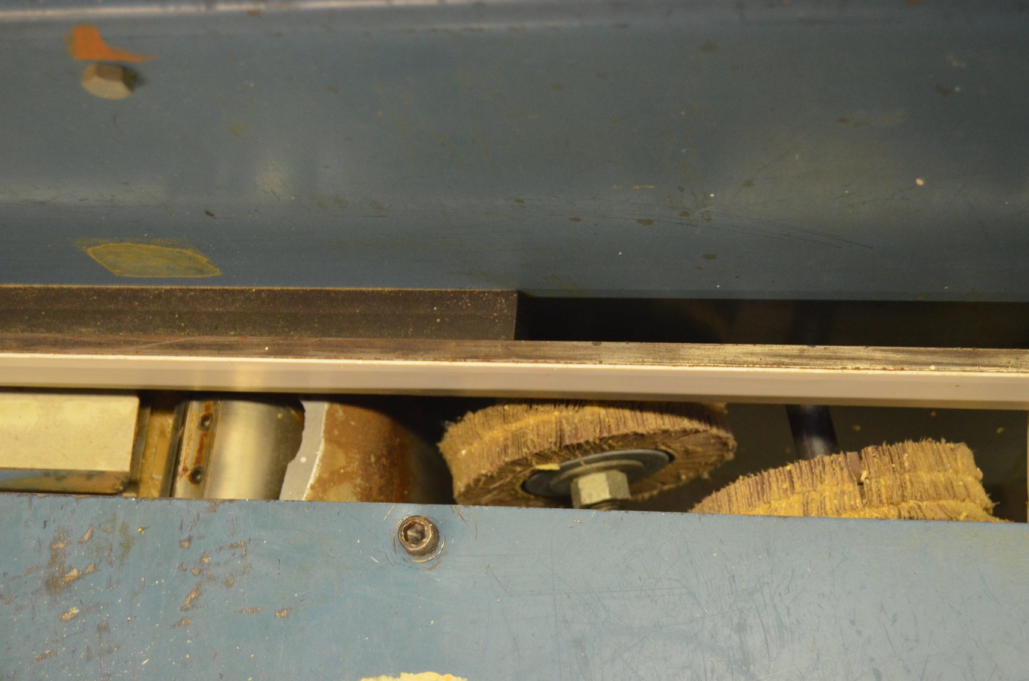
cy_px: 340
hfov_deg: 32.0
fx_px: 1797
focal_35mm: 63
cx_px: 514
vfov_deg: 21.5
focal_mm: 42
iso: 1800
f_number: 5
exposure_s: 1/60
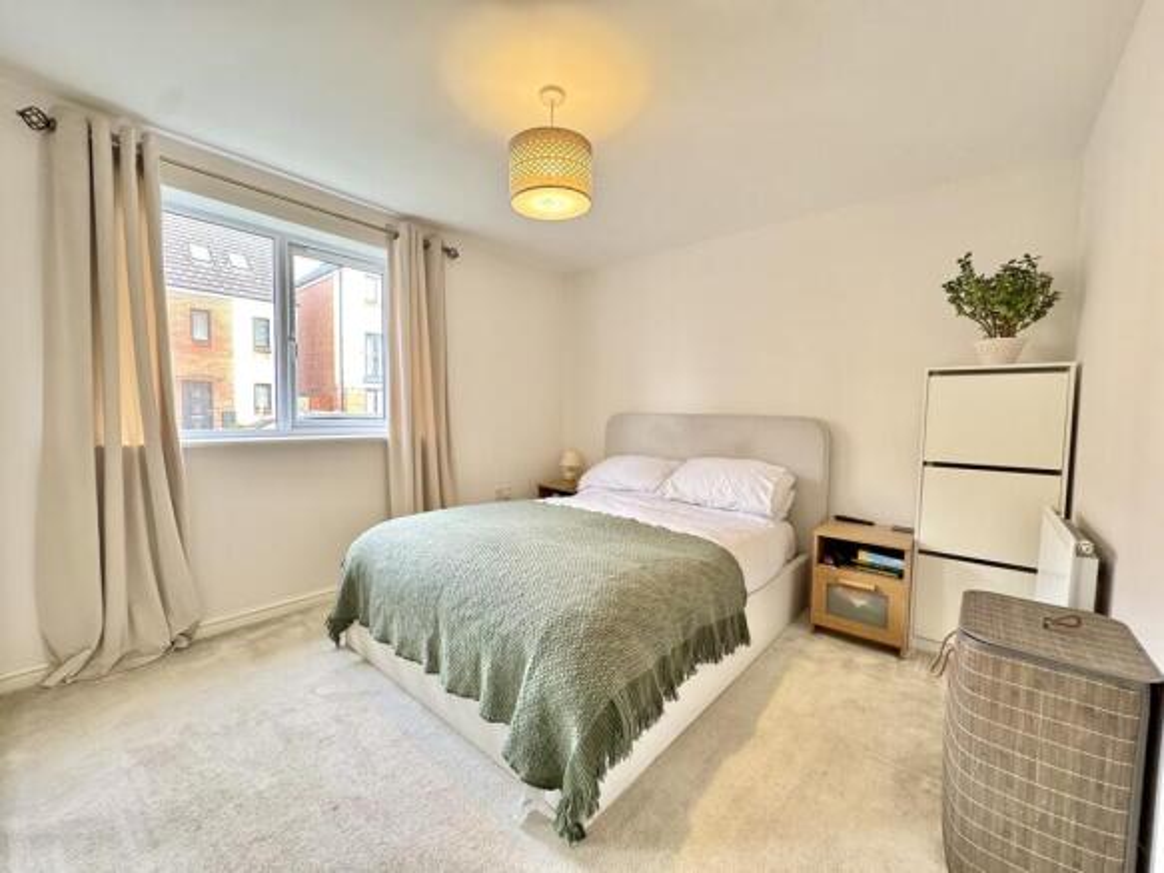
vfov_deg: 85.7
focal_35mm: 14
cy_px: 436
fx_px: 471
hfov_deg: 102.1
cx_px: 582
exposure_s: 1/68
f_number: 2.2
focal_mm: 2.22
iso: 320
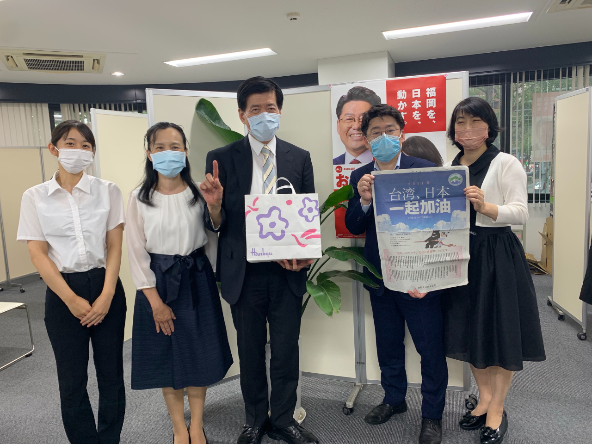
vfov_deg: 53.1
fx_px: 445
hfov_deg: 67.3
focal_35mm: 26
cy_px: 222
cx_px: 296
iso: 50
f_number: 1.8
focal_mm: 4.25
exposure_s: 1/60
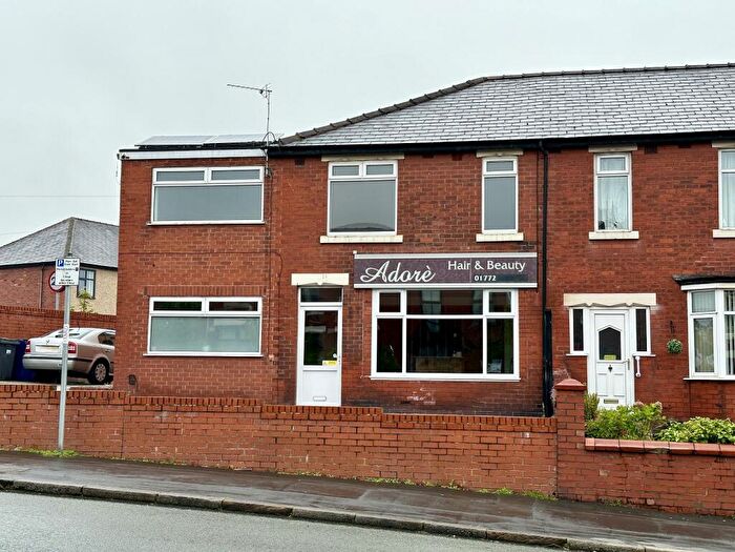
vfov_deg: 30.3
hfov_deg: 39.7
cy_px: 276
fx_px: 1019
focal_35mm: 48
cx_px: 368
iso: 64
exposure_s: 1/594
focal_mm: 6.86
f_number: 1.78
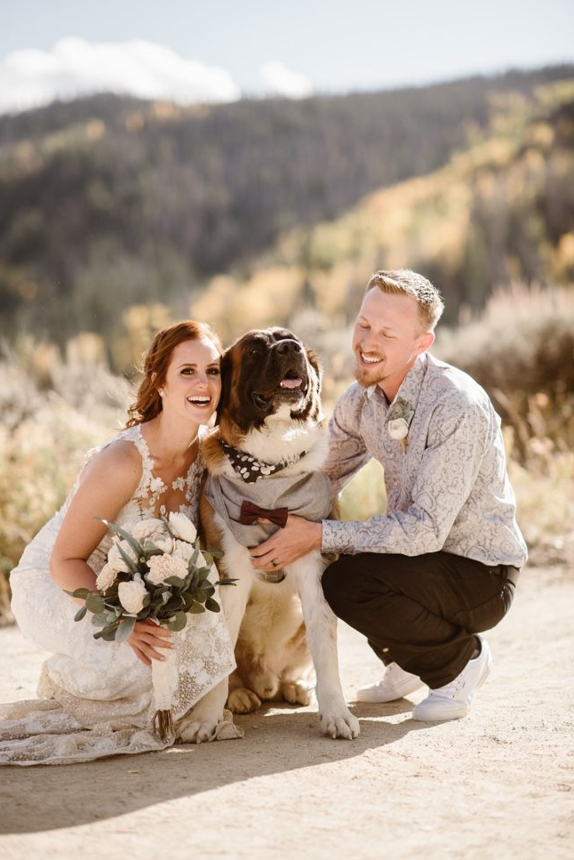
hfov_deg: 15.2
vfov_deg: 22.6
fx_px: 2149
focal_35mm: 90
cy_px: 446
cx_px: 271
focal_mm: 85
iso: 200
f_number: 2
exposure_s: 1/4000
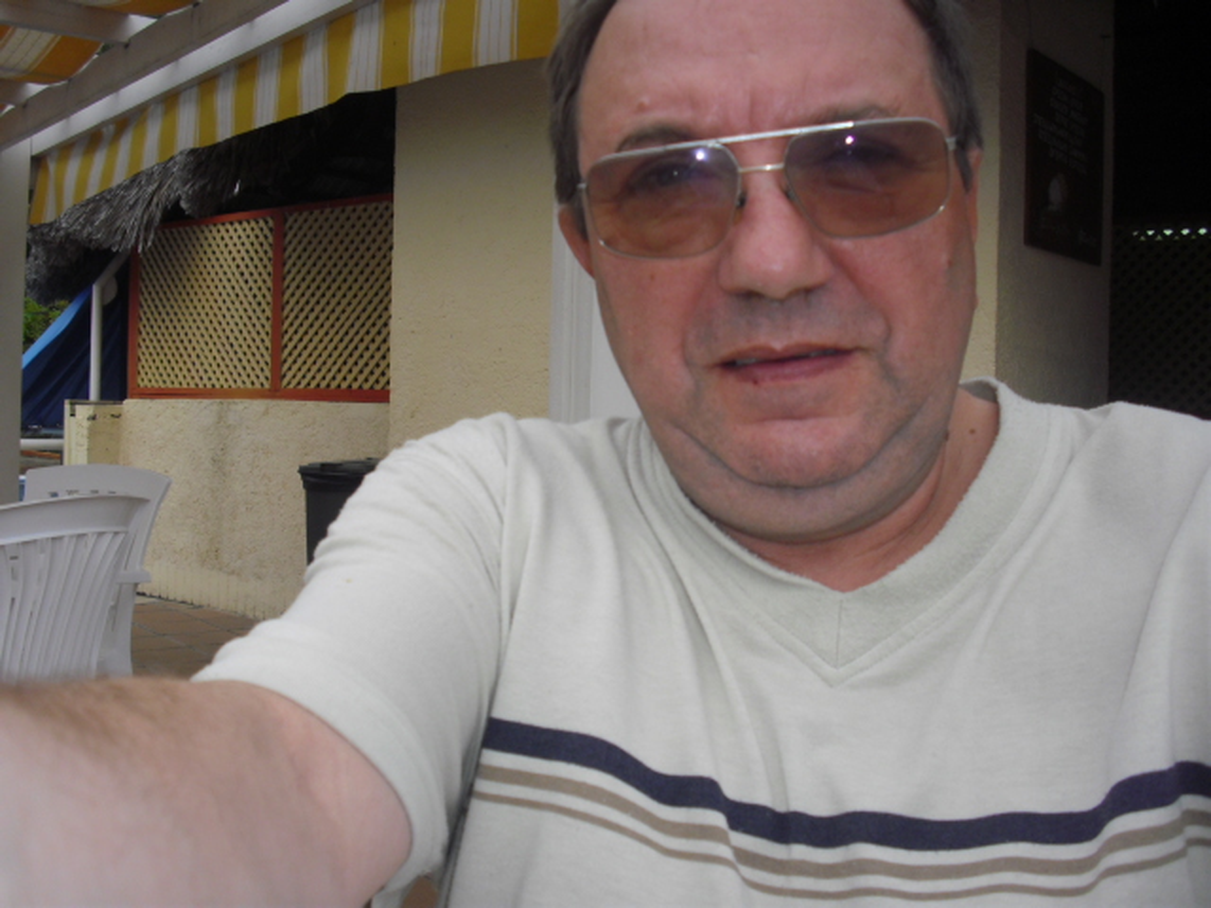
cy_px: 454
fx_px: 1329
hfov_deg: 49.0
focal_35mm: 38
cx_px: 606
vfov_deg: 37.7
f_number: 2.8
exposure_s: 1/500
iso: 100
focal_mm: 6.2
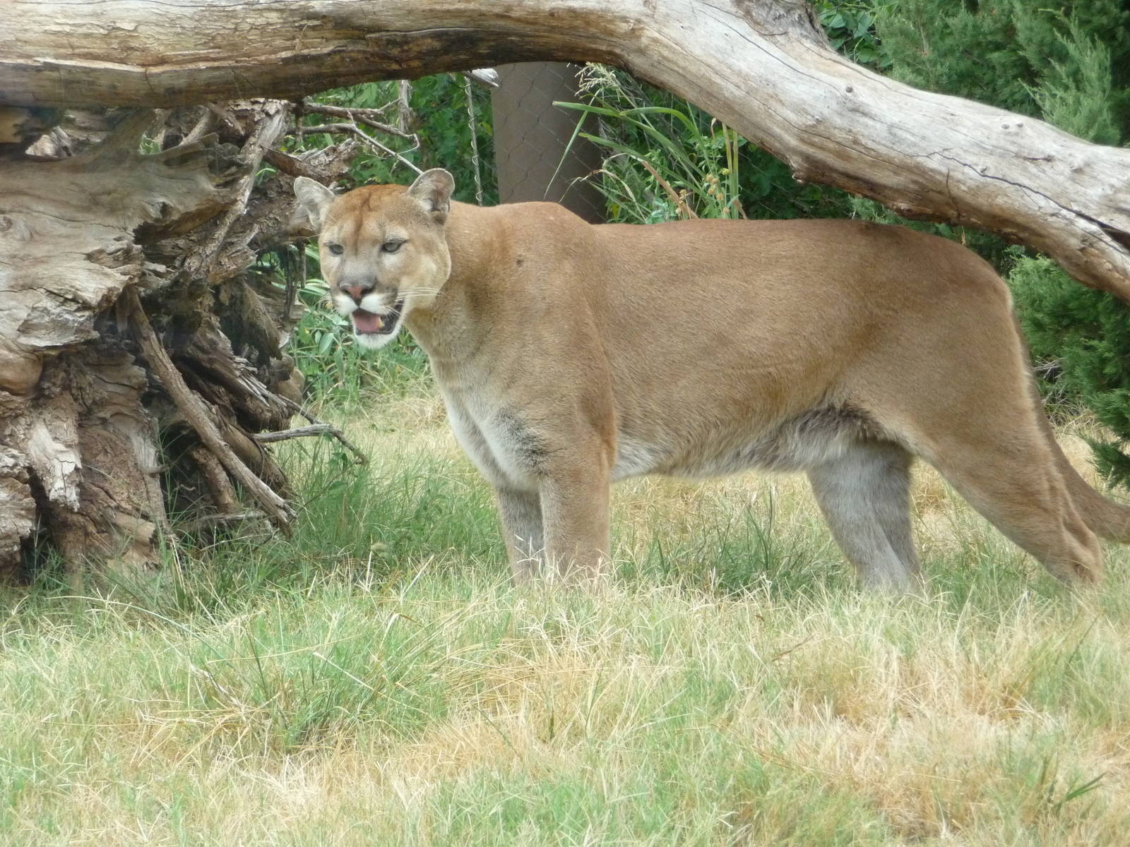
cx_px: 565
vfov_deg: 10.5
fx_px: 4603
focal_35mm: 141
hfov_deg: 14.0
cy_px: 424
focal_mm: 24.1
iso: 400
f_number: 4.8
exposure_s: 1/320
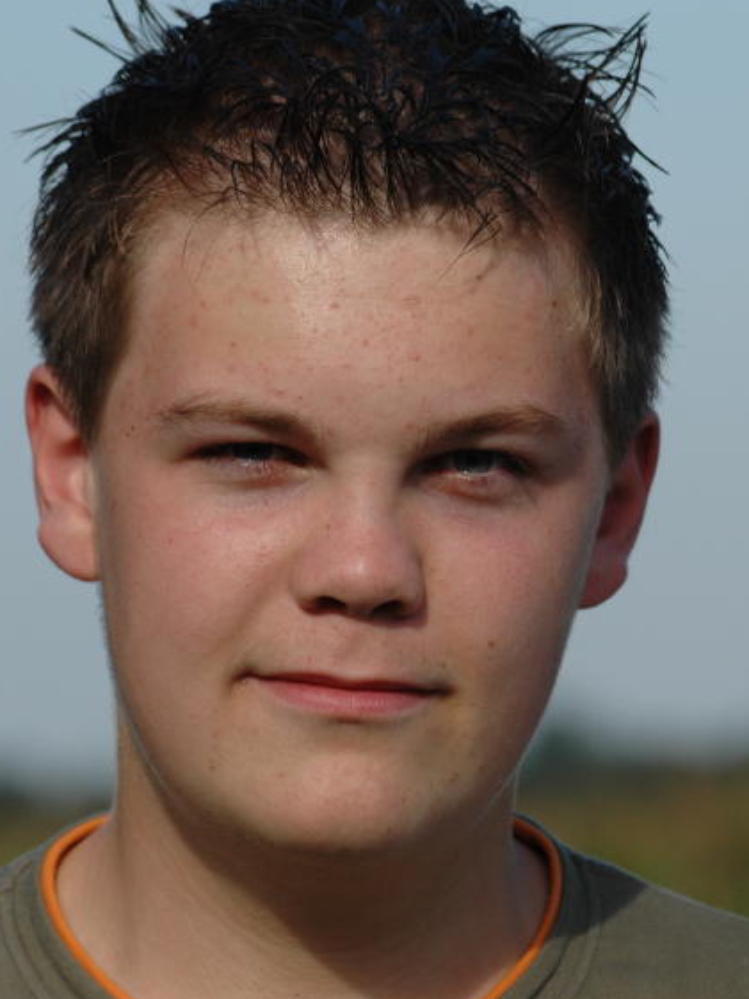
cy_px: 500
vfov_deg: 6.1
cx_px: 333
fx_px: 9441
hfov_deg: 4.5
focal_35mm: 327
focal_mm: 150
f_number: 6.3
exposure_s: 1/640
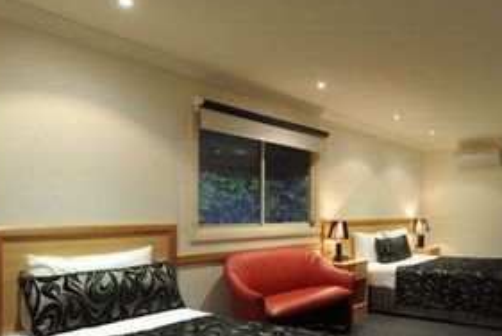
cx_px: 406
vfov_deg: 44.7
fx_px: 405
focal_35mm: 29
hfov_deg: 58.5
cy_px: 209
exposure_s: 1/1.6
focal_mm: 17
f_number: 8
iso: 200
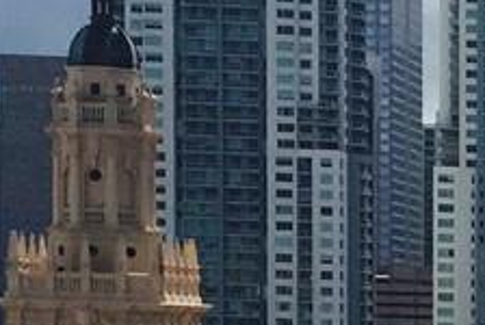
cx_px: 1280
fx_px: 2900
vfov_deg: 6.3
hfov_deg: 8.5
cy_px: 566
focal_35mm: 215
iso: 32
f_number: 2.2
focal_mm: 4.15
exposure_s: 1/4950
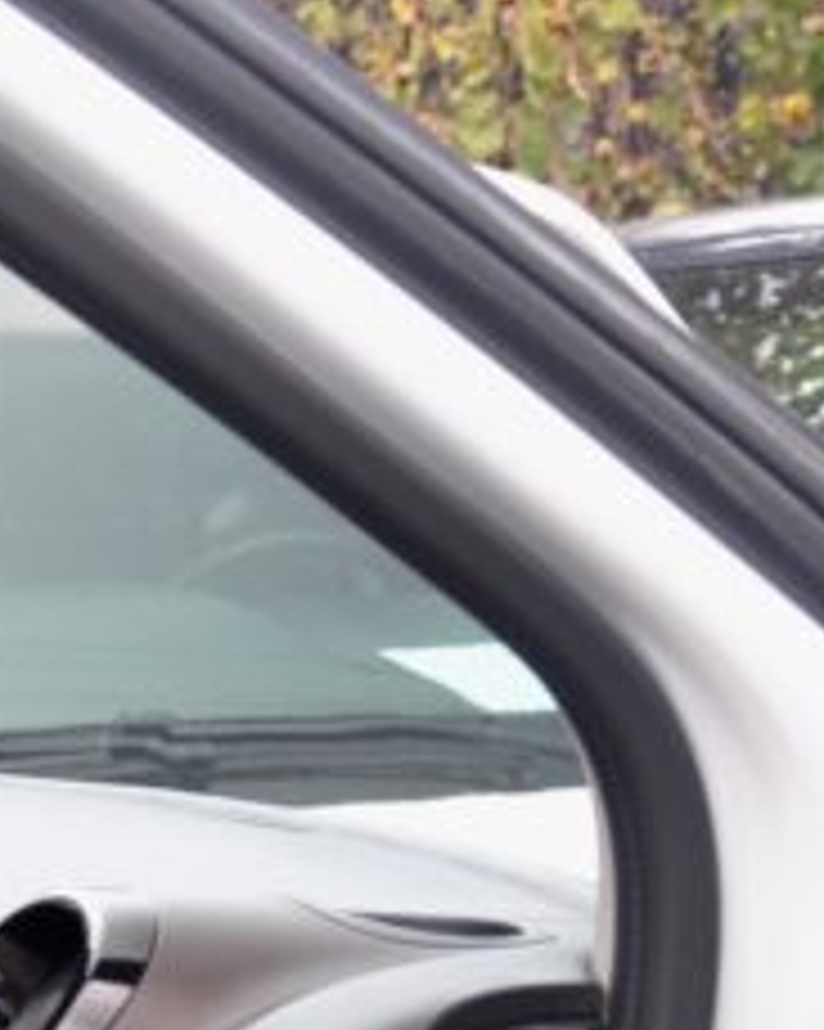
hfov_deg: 9.2
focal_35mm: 151
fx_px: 4606
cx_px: -1148
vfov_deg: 12.4
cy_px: 1313
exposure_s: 1/60
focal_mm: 24
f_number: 4
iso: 500
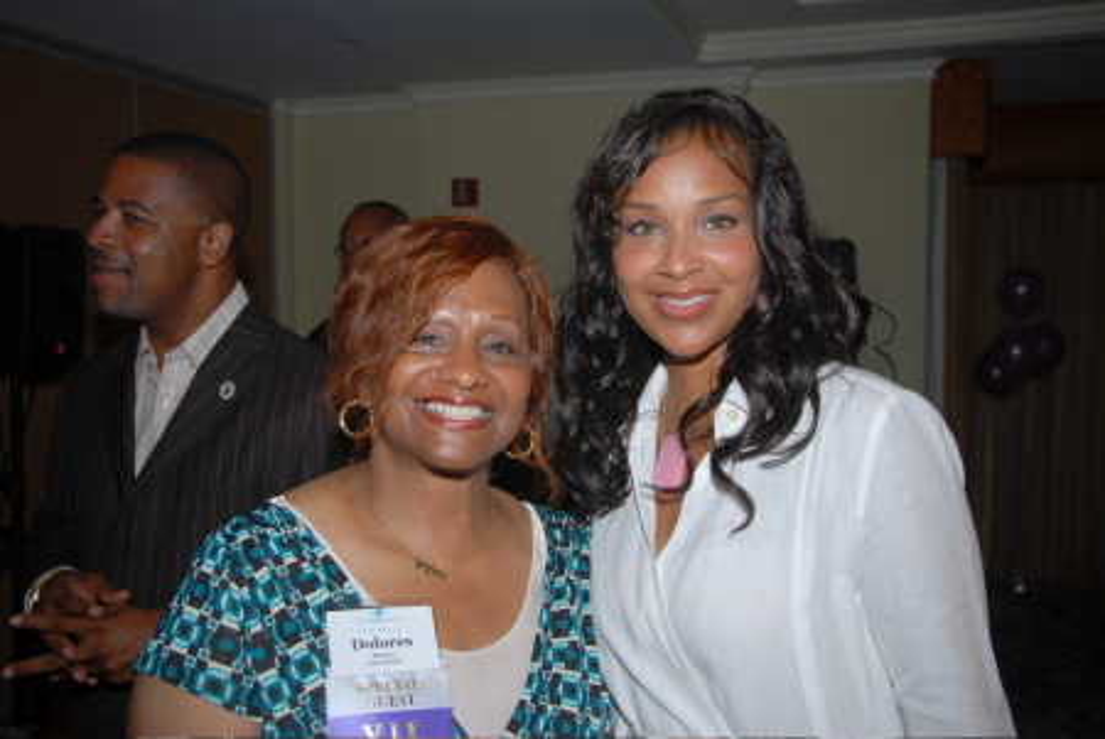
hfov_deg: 49.5
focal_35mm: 39
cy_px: 370
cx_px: 552
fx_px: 1198
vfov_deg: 34.3
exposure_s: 1/80
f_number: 5.6
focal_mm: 26
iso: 100
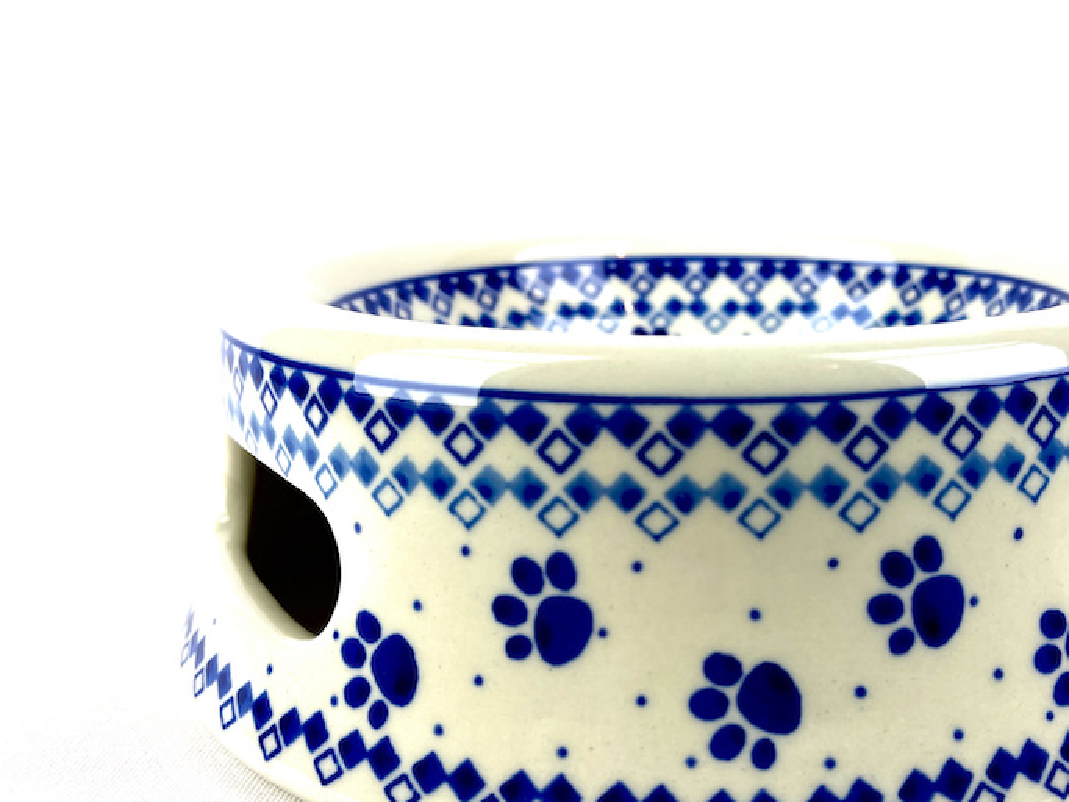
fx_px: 1174
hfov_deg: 48.2
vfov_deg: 37.5
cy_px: 507
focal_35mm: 38
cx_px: 705
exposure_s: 1/292
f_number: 1.6
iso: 32
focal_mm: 5.1
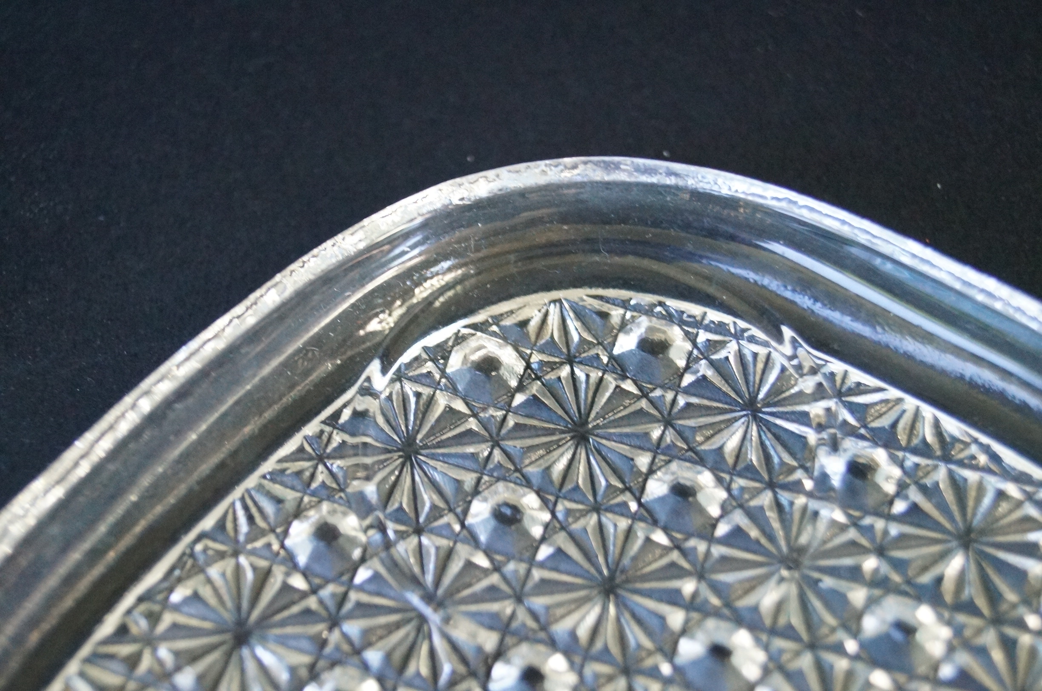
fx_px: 1734
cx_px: 521
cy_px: 346
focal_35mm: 60
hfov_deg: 33.4
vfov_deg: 22.5
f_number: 5.6
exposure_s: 1/60
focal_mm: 40
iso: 3200
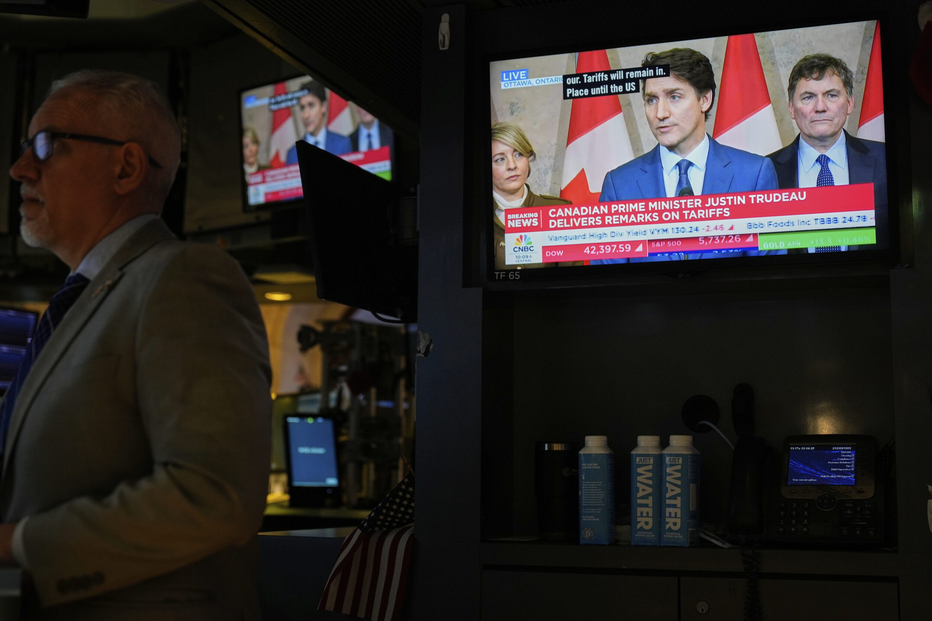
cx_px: 461
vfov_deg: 26.5
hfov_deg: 38.9
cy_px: 309
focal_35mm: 51
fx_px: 1320
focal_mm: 50
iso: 640
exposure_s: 1/125
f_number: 2.8
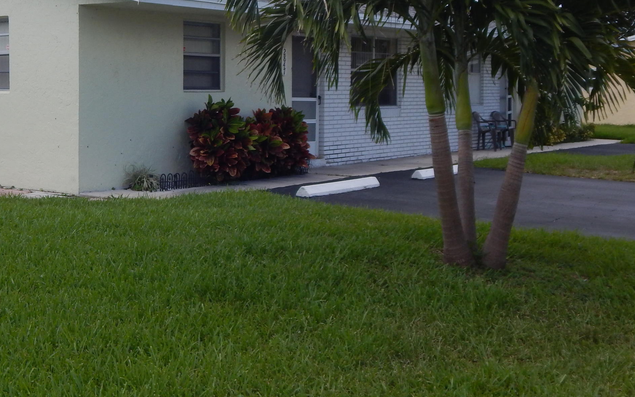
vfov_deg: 22.5
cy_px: 85
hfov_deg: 34.8
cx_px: 145
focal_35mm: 57
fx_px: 987
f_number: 3.3
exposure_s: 1/800
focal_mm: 6.1
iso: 125
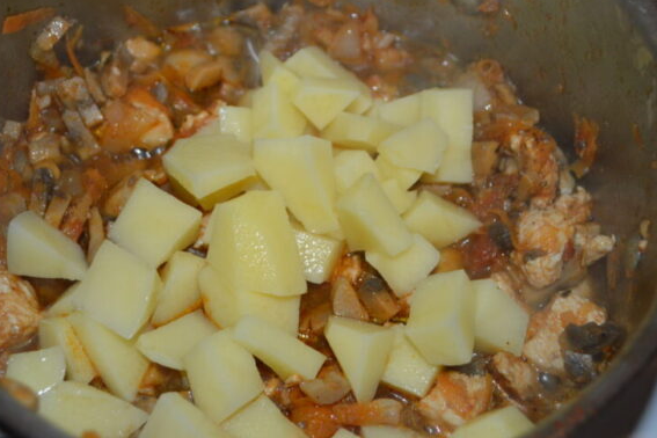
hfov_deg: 31.9
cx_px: 284
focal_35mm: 63
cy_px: 227
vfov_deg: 21.6
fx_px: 1150
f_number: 5
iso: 1100
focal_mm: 34
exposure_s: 1/60
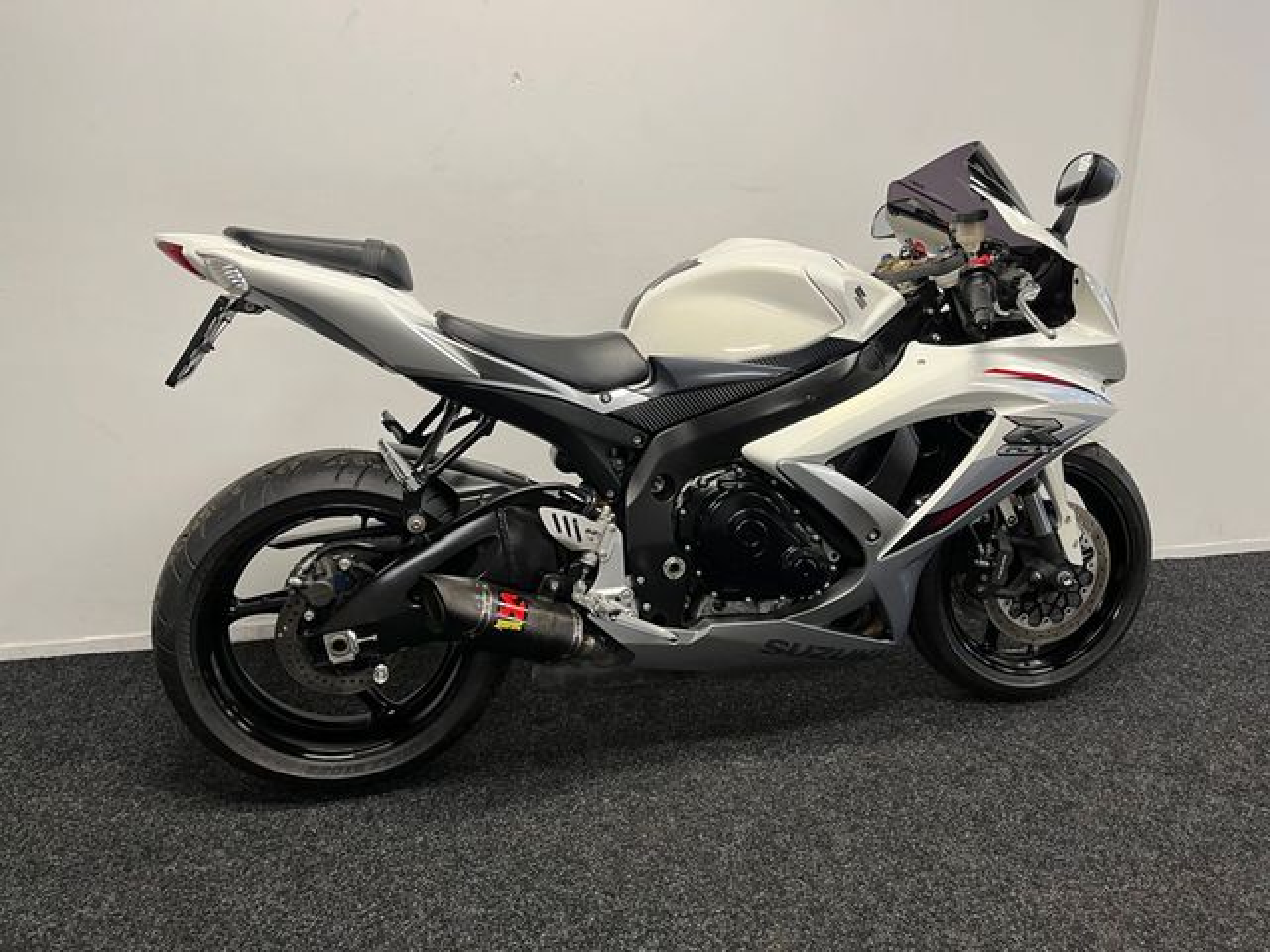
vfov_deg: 53.1
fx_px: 954
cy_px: 476
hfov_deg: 67.3
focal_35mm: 26
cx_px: 635
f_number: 1.6
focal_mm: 5.1
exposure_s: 1/50
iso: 80
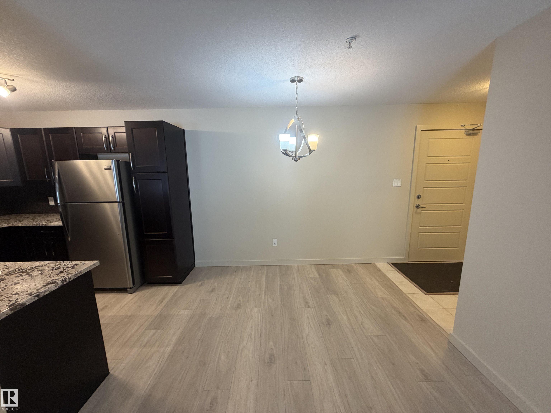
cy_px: 206
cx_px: 276
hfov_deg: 102.1
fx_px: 223
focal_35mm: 14
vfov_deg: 85.7
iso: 200
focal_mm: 2.22
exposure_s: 1/60
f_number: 2.2
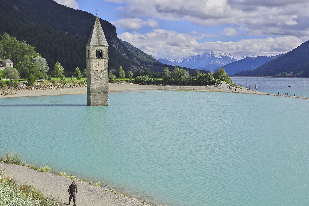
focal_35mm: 42
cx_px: 154
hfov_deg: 46.4
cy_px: 103
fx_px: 360
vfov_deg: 31.9
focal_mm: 28
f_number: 8
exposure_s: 1/200
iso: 100
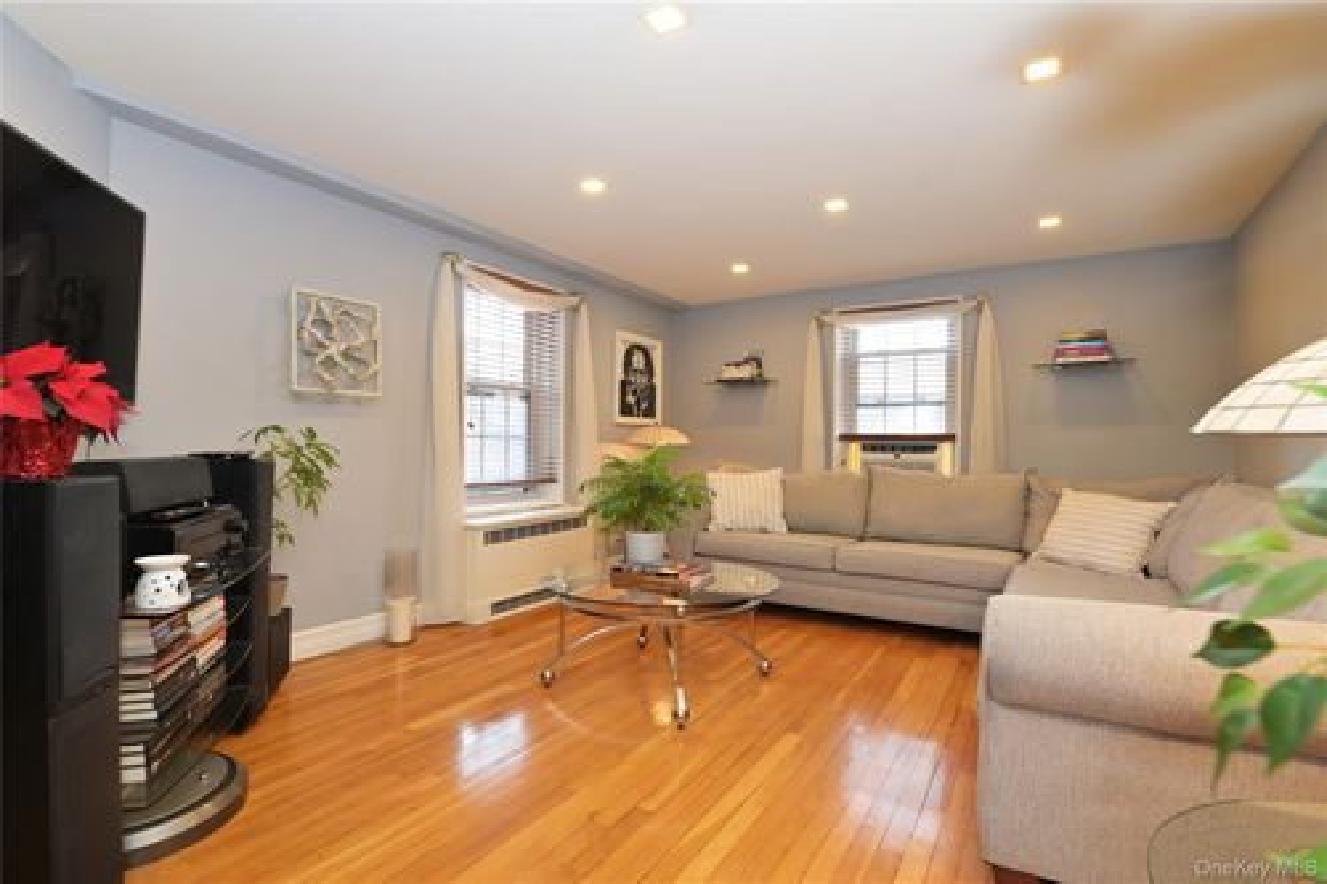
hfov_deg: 96.8
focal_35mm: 16
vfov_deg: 73.7
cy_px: 442
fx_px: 590
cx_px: 664
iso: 1600
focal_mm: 16
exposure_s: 1/80
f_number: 5.6
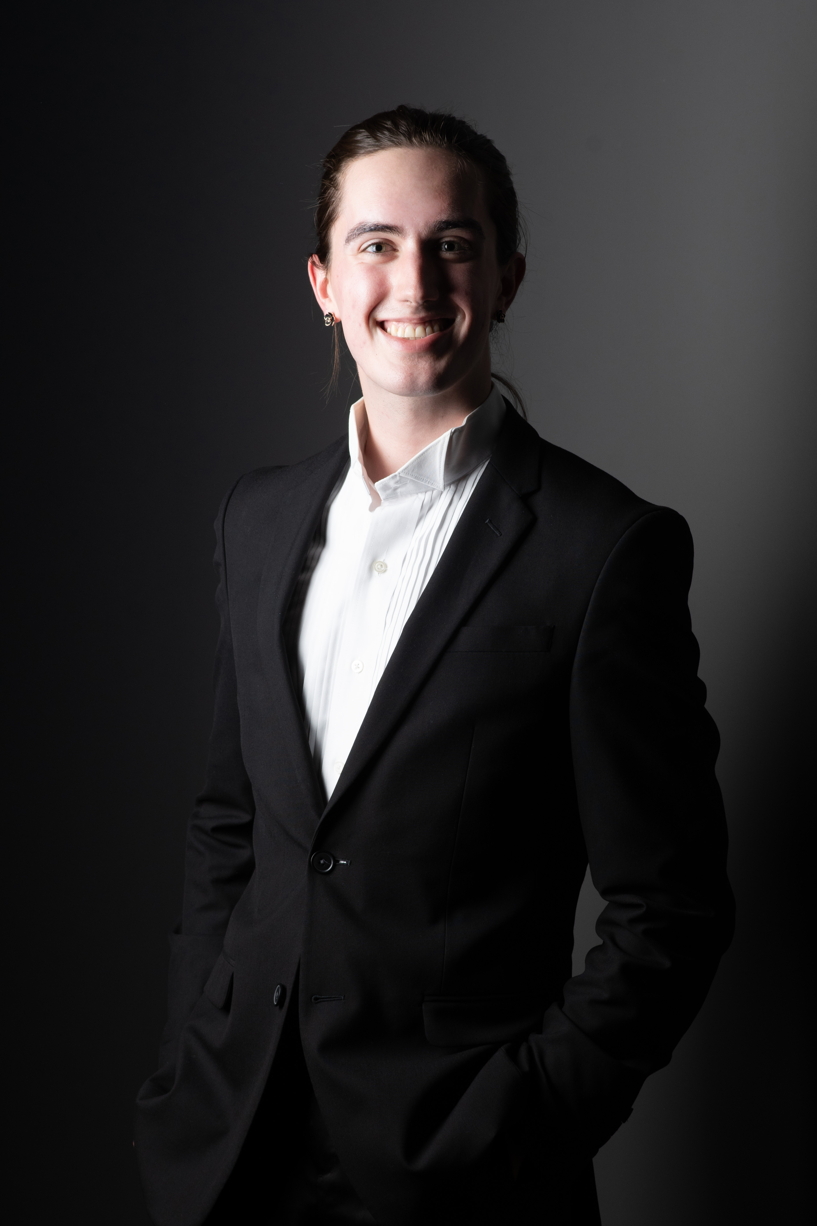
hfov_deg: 10.8
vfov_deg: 16.1
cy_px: 613
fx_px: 4323
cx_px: 408
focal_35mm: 127
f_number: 8
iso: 400
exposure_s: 1/200
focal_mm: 85
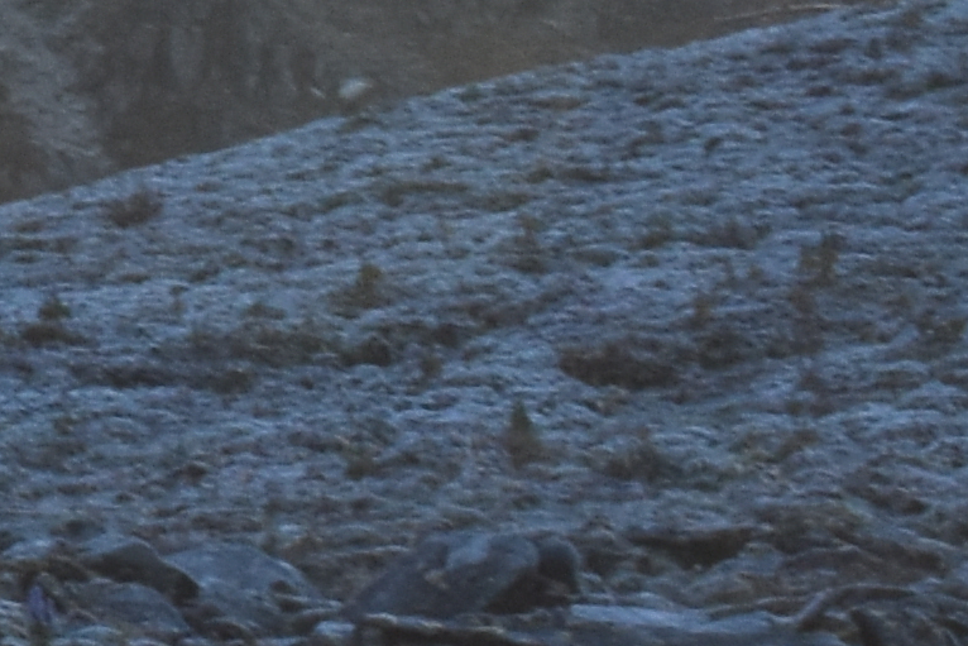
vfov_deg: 3.2
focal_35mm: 423
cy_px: -59
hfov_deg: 4.6
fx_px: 11375
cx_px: -2339
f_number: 22
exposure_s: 1/30
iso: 400
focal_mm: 36
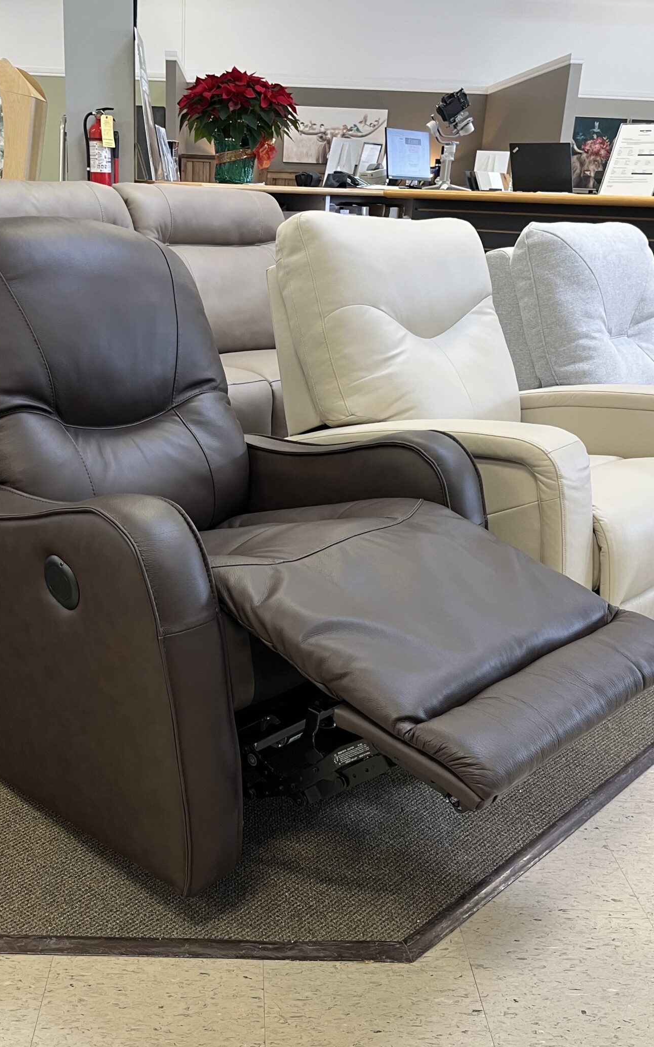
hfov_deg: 37.1
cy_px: 573
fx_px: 970
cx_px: 251
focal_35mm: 34
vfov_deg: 56.6
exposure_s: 1/60
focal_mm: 5.1
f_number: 1.6
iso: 125
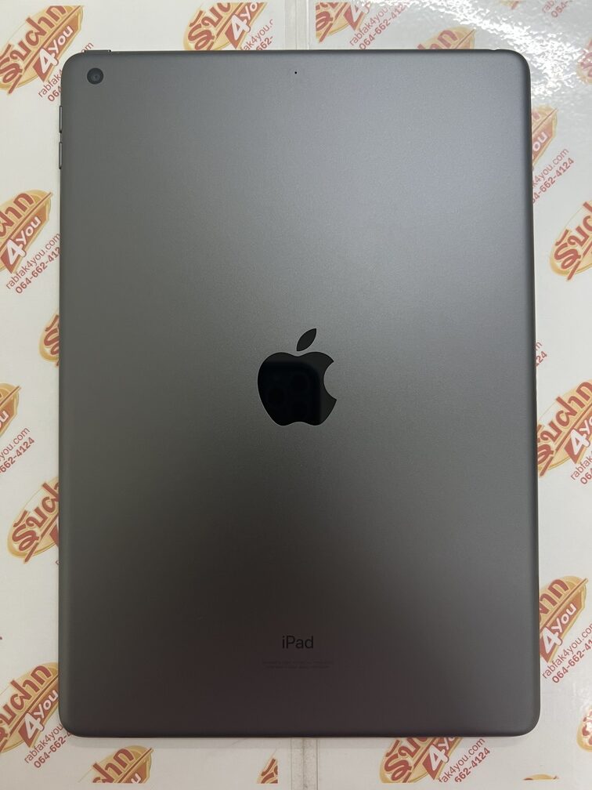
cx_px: 296
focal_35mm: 26
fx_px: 593
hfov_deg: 53.1
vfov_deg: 67.3
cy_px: 395
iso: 160
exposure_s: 1/50
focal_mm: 5.7
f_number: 1.5
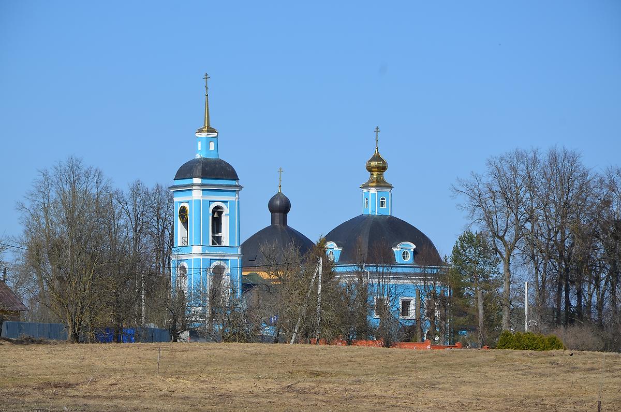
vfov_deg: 8.7
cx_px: 310
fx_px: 2711
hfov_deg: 13.1
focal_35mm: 158
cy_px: 206
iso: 100
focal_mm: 105
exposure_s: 1/400
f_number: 10
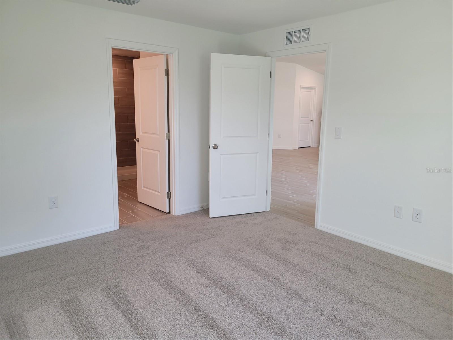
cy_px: 170
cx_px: 226
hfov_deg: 67.3
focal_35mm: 26
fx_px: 340
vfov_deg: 53.1
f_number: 1.8
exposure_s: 1/120
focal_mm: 5.4
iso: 80
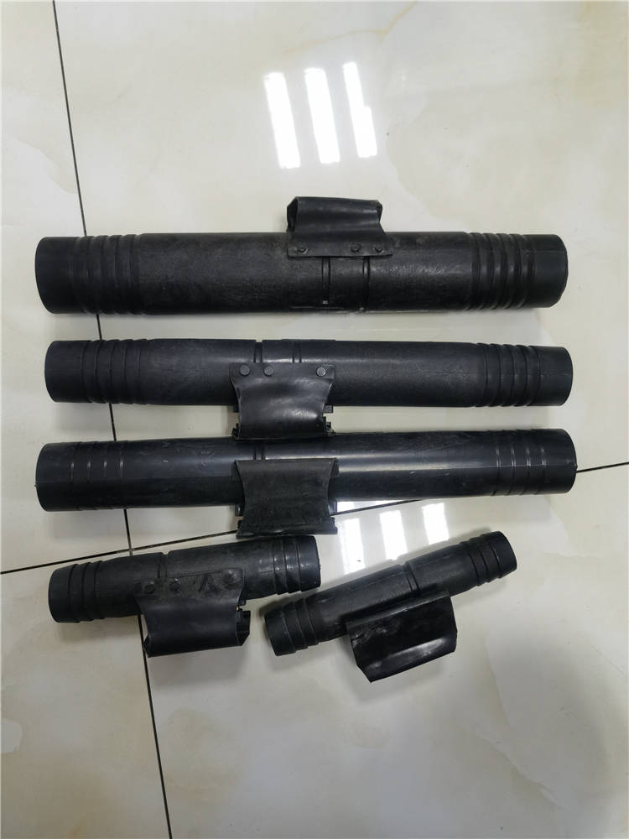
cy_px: 420
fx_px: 654
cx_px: 314
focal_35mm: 27
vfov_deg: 65.3
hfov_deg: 51.4
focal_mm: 5.56
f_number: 1.6
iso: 250
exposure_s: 1/50
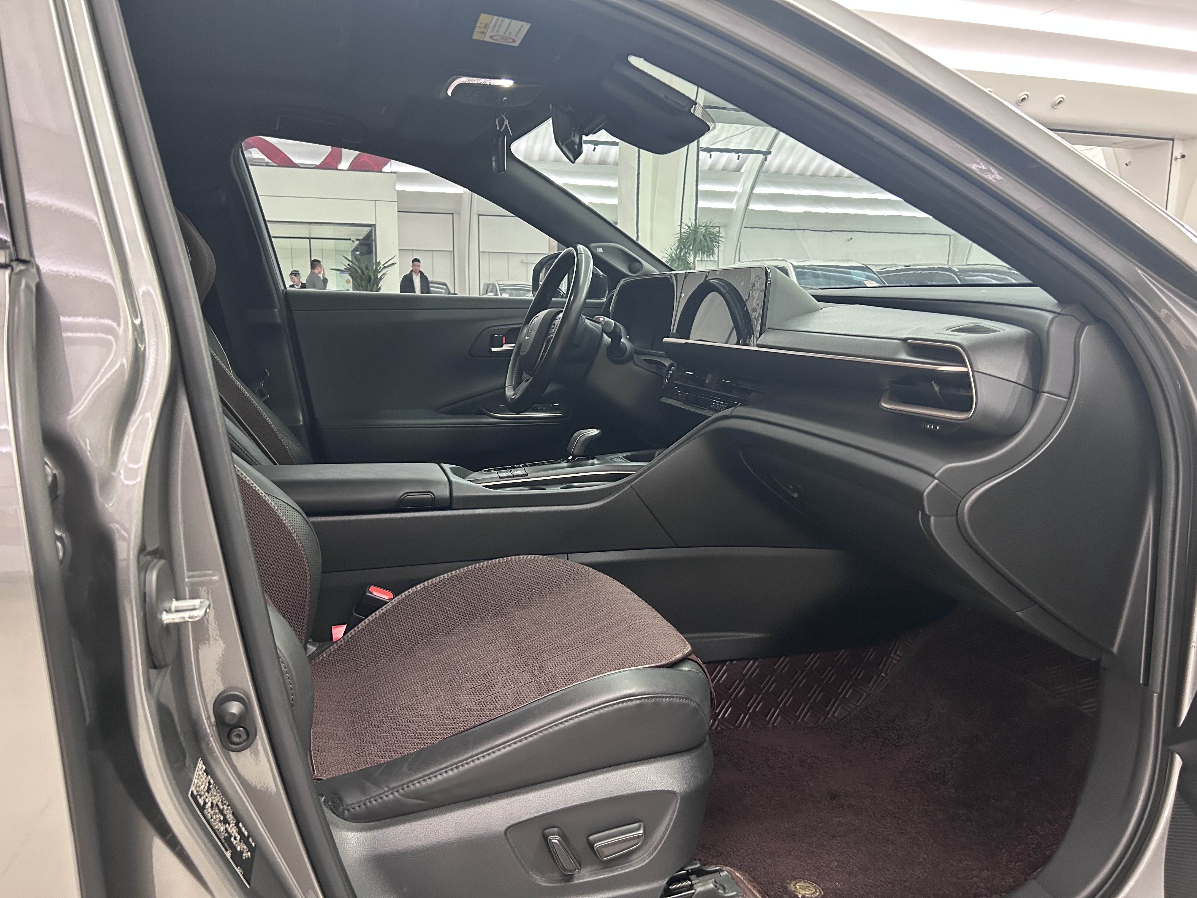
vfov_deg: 53.1
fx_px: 899
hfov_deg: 67.3
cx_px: 598
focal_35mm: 26
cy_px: 449
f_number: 1.5
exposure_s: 1/60
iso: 400
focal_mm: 5.7
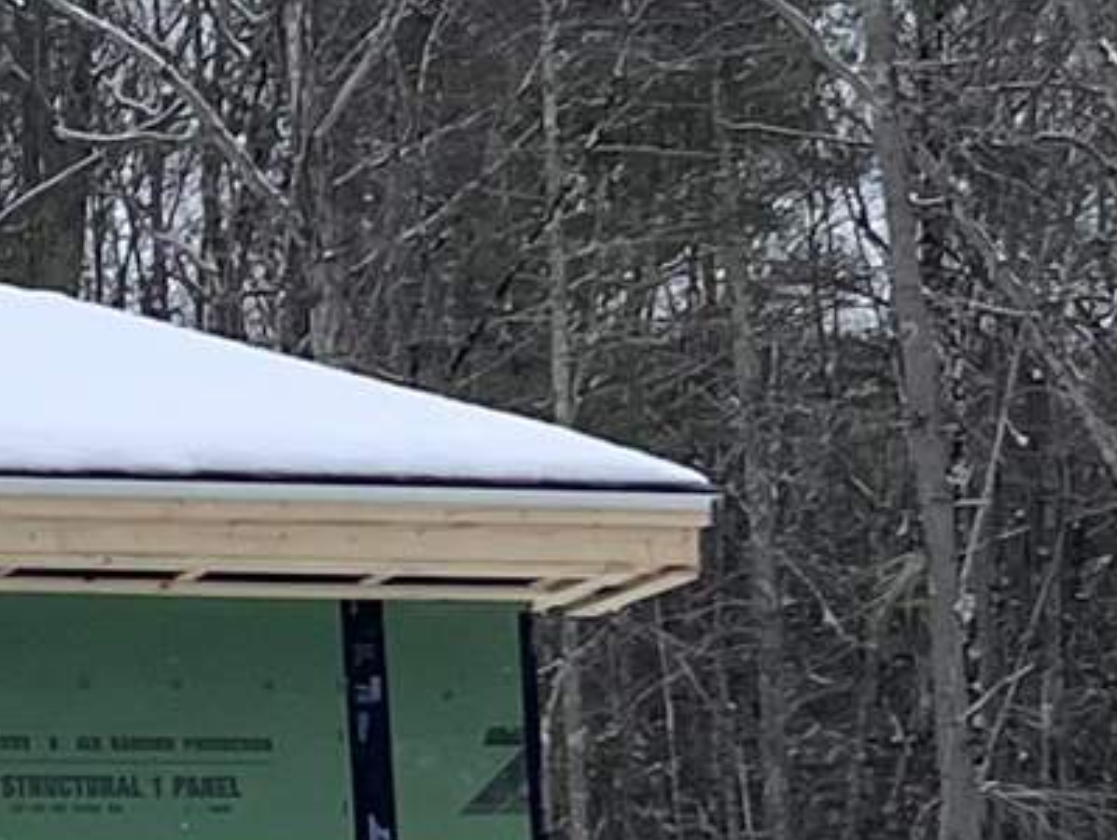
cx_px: -269
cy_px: 1092
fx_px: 6459
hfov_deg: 9.7
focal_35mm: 200
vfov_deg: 7.4
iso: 50
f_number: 1.5
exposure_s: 1/3571
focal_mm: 5.7
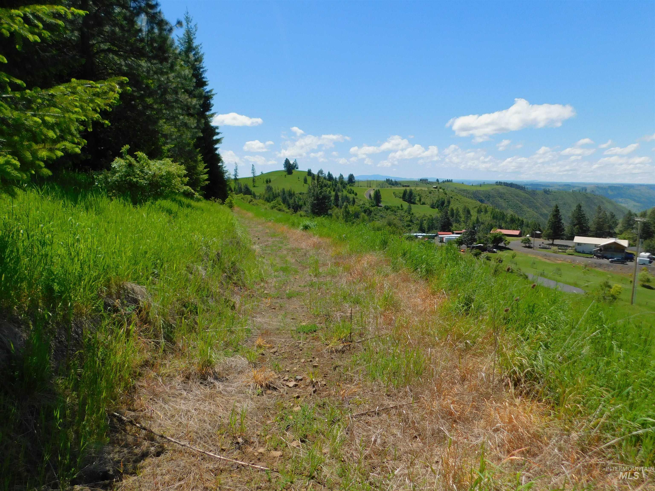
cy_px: 246
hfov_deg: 73.9
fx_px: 435
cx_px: 328
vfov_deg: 58.9
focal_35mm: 23
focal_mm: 4
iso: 125
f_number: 6
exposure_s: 1/400
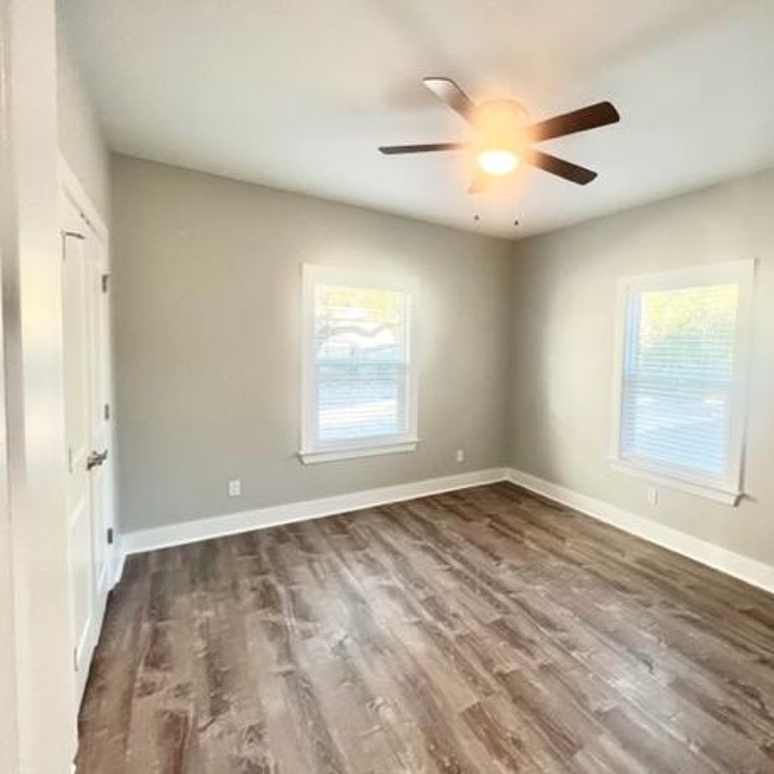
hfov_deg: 85.7
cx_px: 485
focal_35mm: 16
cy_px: 375
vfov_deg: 87.4
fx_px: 405
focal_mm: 1.57
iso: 200
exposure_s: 1/120
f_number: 1.8
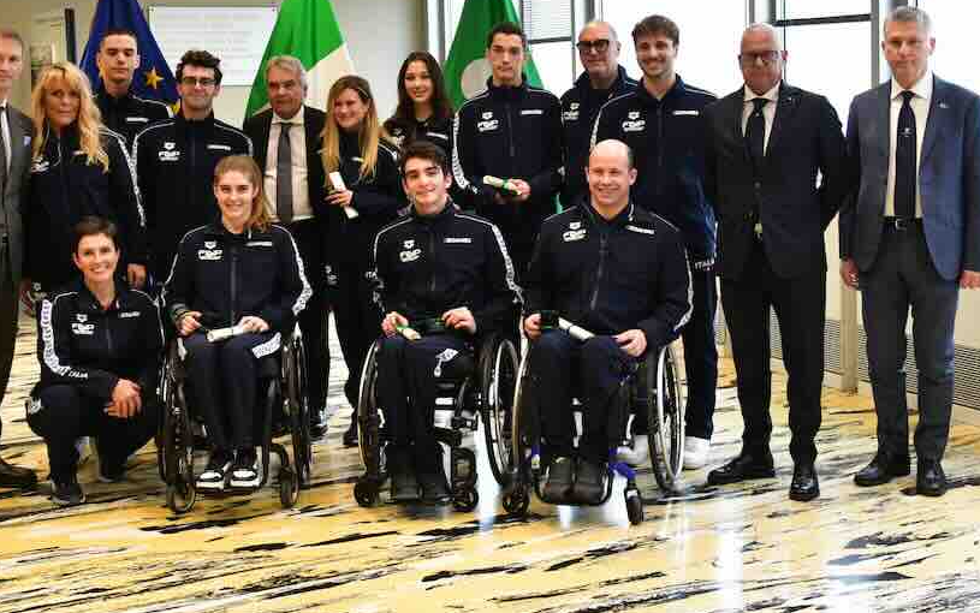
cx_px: 464
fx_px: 1363
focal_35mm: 51
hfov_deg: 39.5
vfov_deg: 25.1
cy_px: 175
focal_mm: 34
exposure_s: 1/250
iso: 10000
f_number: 5.6
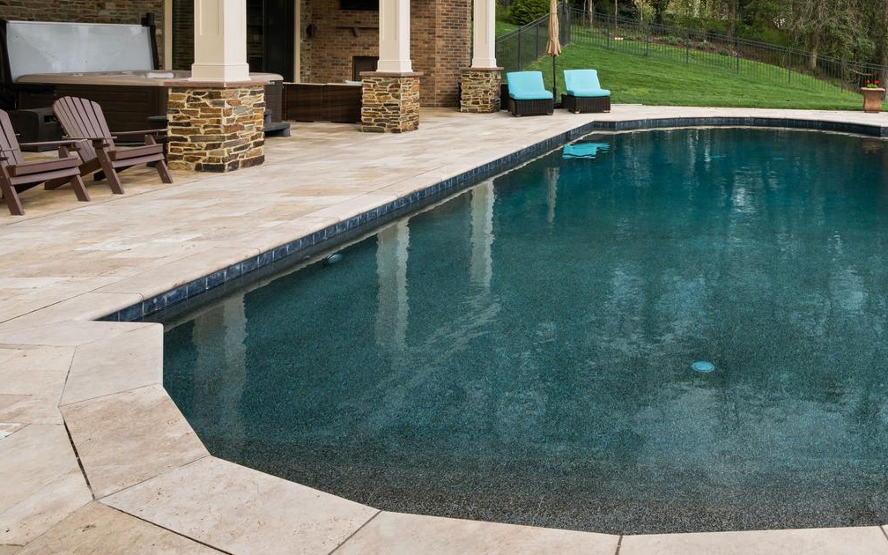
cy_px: 23
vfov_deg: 39.1
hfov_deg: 58.8
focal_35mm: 29
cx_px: 729
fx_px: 702
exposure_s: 1/125
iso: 200
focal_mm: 14
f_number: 8
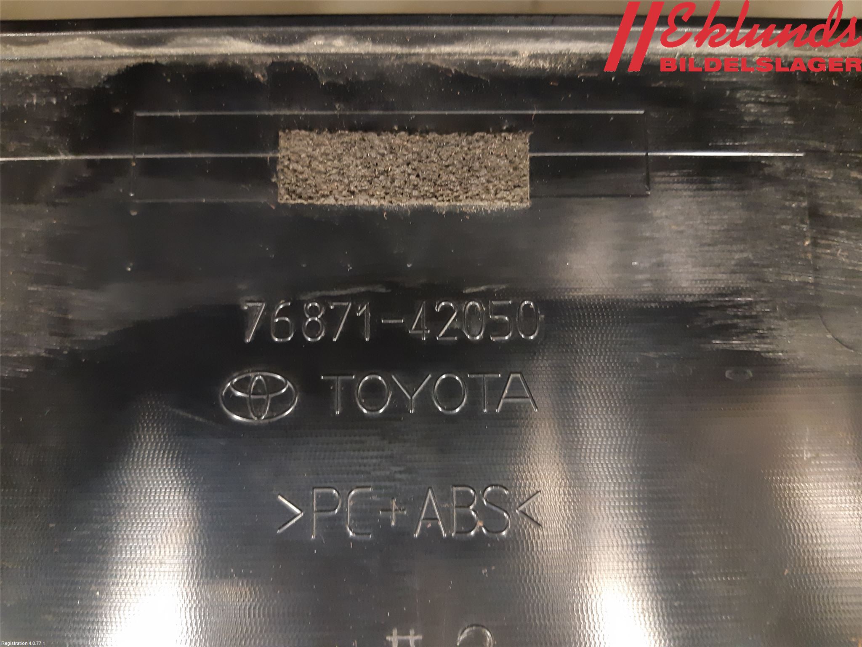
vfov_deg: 53.1
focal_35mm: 26
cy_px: 324
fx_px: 647
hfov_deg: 67.3
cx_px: 431
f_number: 1.7
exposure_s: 1/25
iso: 320
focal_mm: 3.93
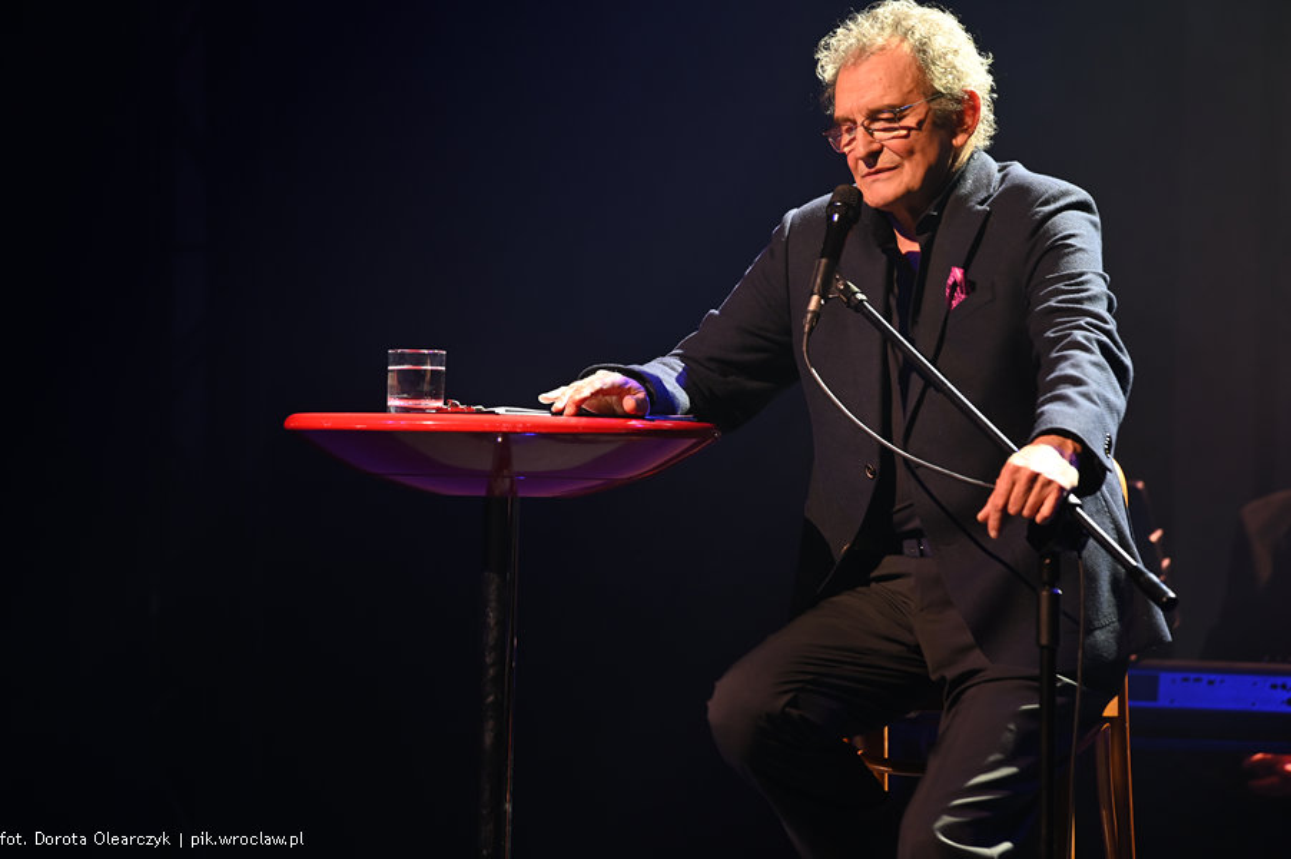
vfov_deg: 6.5
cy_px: 430
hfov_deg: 9.8
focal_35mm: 210
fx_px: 7525
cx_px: 646
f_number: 4.5
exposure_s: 1/15
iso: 560
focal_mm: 210
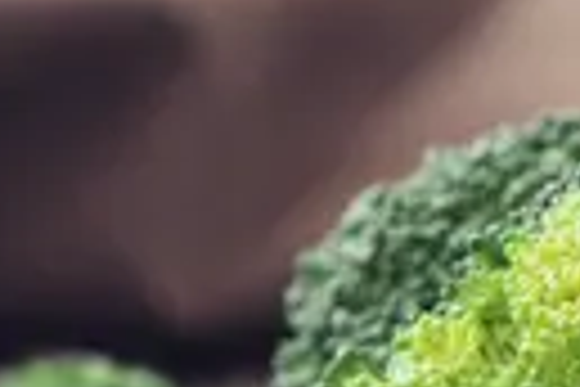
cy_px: 801
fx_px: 6750
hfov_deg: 4.9
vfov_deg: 3.3
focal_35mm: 419
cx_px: 378
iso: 200
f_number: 7.1
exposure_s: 1/160
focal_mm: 60
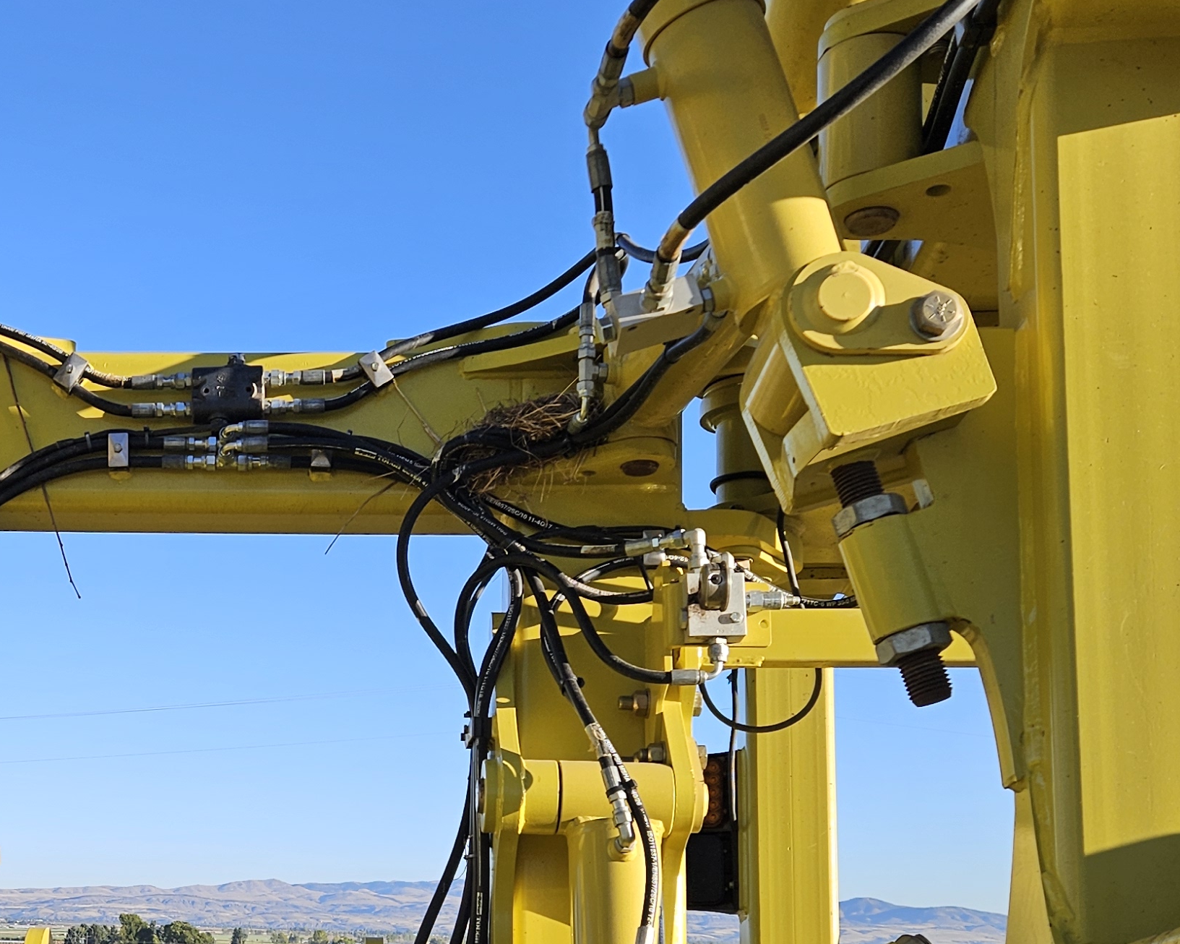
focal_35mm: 55
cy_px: 780
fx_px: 1921
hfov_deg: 33.0
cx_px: 210
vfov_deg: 27.0
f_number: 1.8
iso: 25
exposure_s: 1/912
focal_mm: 5.4
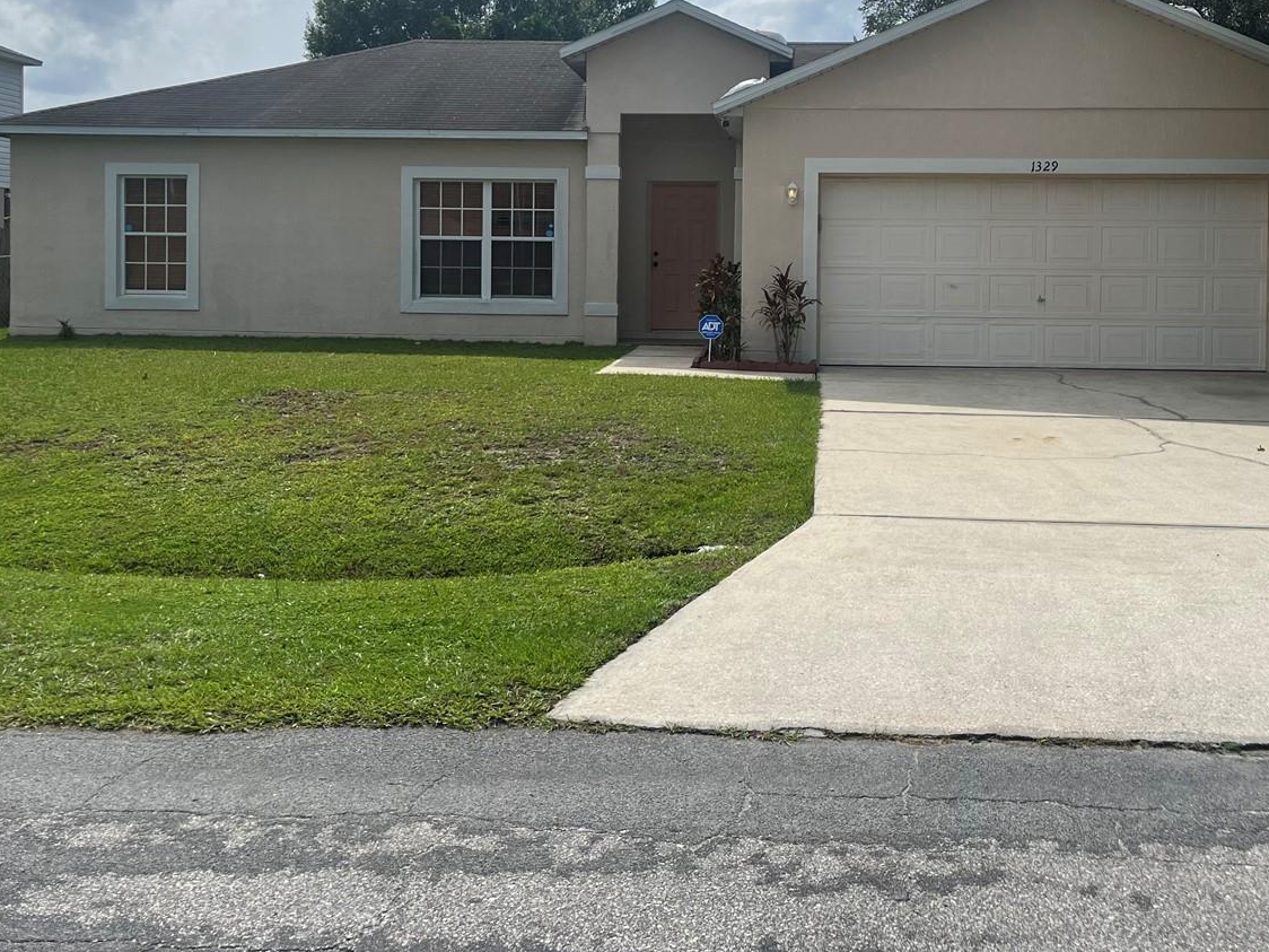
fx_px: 1356
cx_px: 716
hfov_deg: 50.0
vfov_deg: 38.0
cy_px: 285
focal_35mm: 37
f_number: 1.6
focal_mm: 5.1
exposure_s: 1/6897
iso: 50
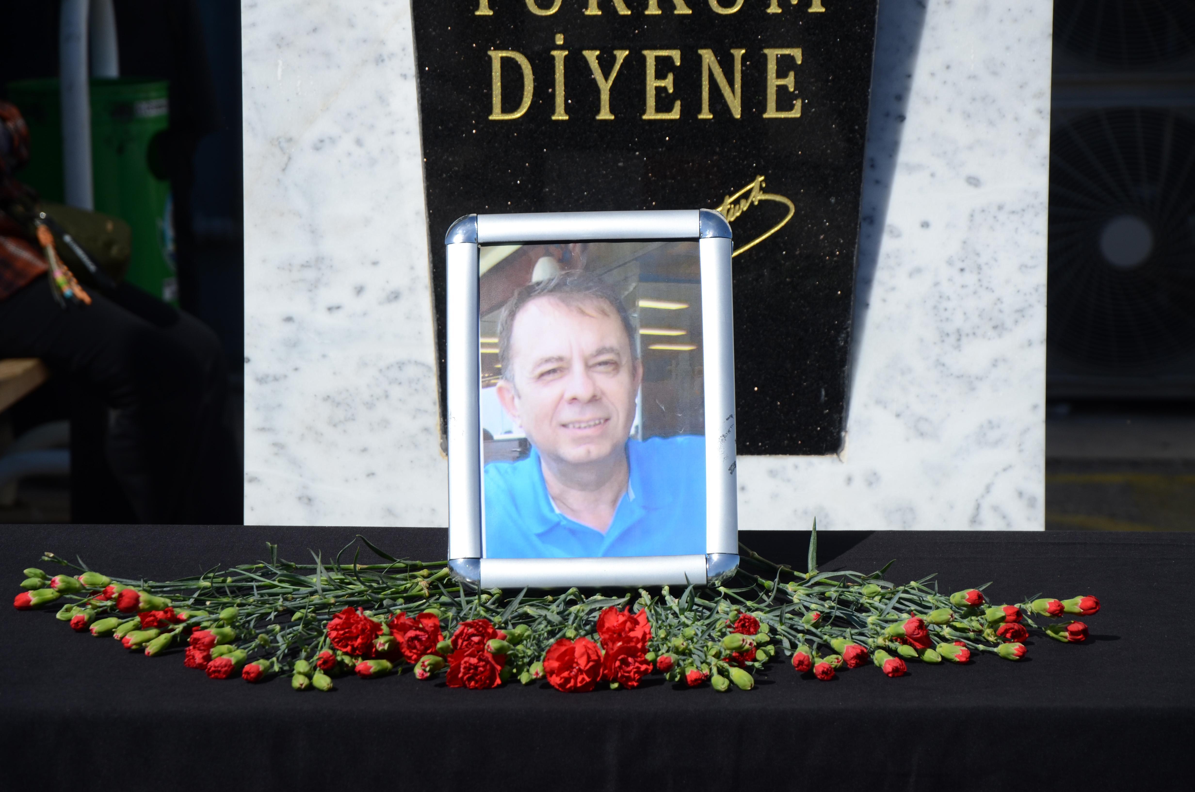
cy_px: 396
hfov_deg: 13.1
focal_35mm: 158
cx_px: 598
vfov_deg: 8.7
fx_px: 5217
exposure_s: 1/800
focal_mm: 105
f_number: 7.1
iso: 160
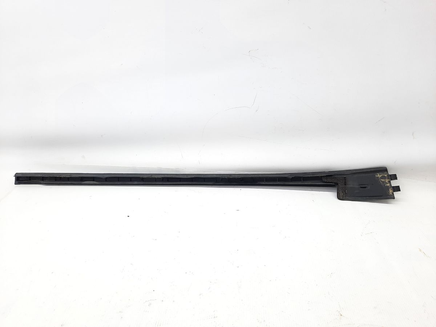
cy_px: 164
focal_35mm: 25
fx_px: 315
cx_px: 218
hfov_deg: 69.4
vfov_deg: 54.9
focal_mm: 4.6
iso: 80
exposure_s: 1/50
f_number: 2
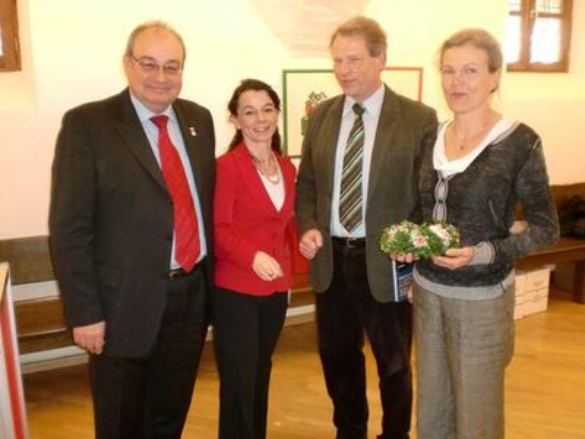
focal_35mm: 35
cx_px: 292
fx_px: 591
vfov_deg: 40.7
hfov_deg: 52.6
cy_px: 220
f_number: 3.1
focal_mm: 6.3
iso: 400
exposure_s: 1/50
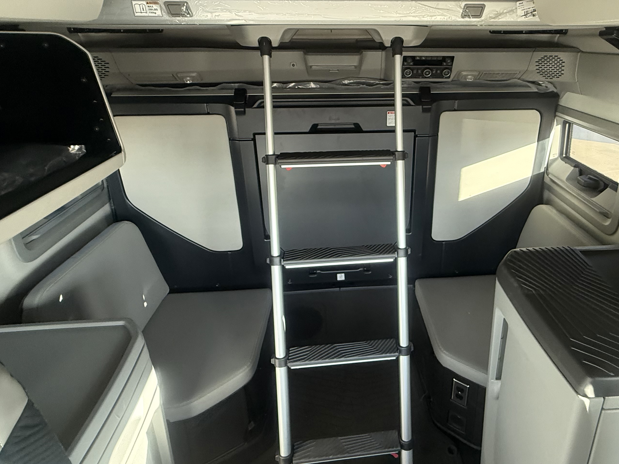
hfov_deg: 75.4
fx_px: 393
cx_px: 375
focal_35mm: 22
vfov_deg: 60.2
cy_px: 171
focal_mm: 2.22
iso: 320
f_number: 2.2
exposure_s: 1/80
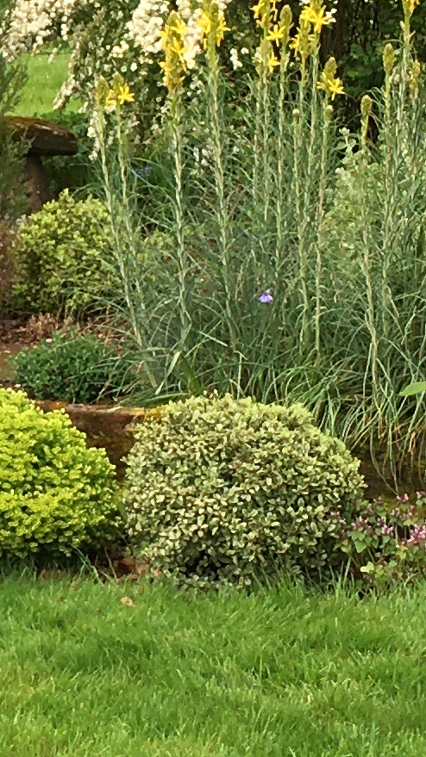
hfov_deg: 8.2
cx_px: -197
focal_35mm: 145
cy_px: 232
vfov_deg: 14.8
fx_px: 2914
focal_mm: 4.15
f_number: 2.2
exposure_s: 1/373
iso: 25
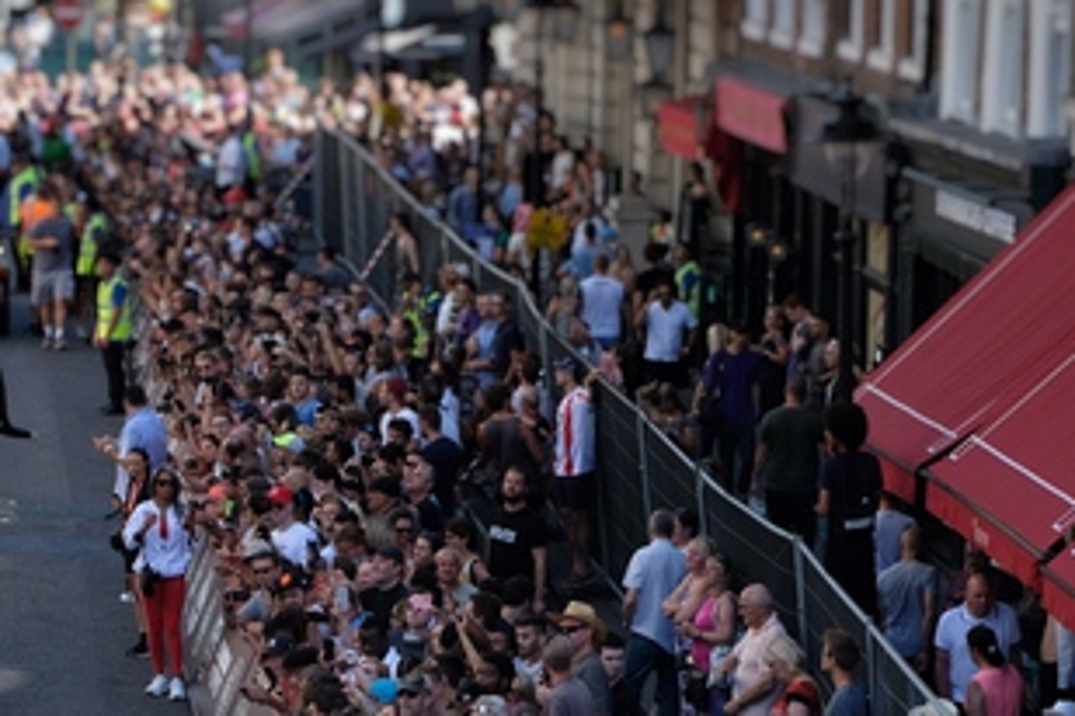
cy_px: 751
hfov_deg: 11.6
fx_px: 5285
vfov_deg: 7.7
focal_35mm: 177
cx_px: 390
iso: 400
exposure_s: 1/500
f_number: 5.6
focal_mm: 55
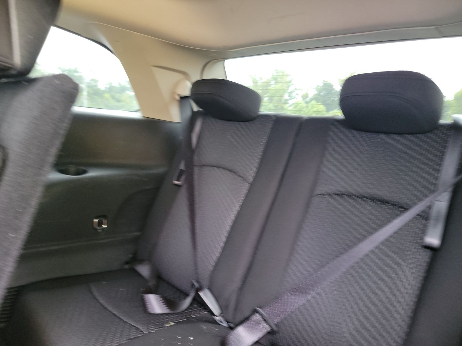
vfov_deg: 56.8
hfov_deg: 71.6
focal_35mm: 24
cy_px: 173
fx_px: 320
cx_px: 231
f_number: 1.8
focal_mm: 6.7
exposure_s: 1/17
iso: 768
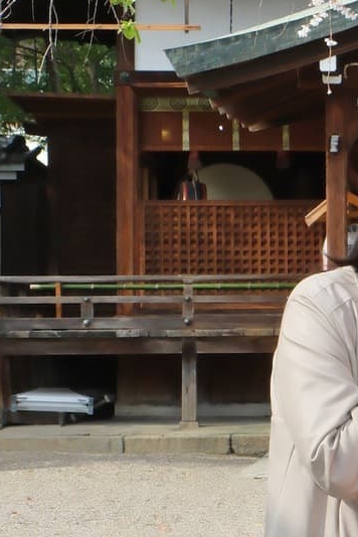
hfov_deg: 7.3
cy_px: 337
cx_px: 649
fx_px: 2715
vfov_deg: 11.3
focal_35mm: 182
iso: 800
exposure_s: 1/250
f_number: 11
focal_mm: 30.1
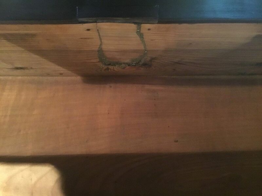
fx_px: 235
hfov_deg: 58.4
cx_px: 131
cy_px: 98
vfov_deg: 45.4
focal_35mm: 31
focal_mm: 3.3
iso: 800
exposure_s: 1/17
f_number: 2.4
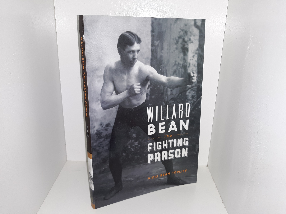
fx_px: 231
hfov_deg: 63.4
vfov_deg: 49.7
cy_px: 107
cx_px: 143
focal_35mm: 28
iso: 40
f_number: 1.7
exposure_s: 1/100
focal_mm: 3.7
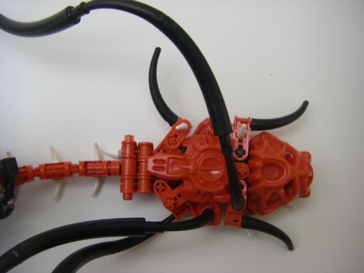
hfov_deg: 49.0
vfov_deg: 37.7
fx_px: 400
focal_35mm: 38
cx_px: 182
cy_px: 136
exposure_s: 1/60
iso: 64
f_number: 3.5
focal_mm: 6.3
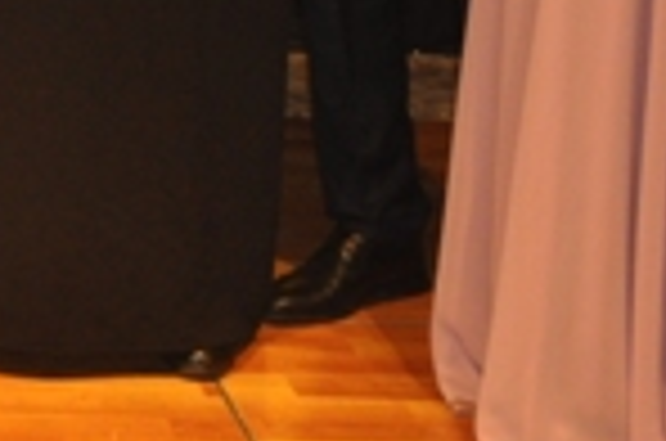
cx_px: -410
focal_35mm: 162
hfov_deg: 12.0
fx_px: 2994
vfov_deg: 8.0
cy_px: -506
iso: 800
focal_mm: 25
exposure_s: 1/80
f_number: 3.8
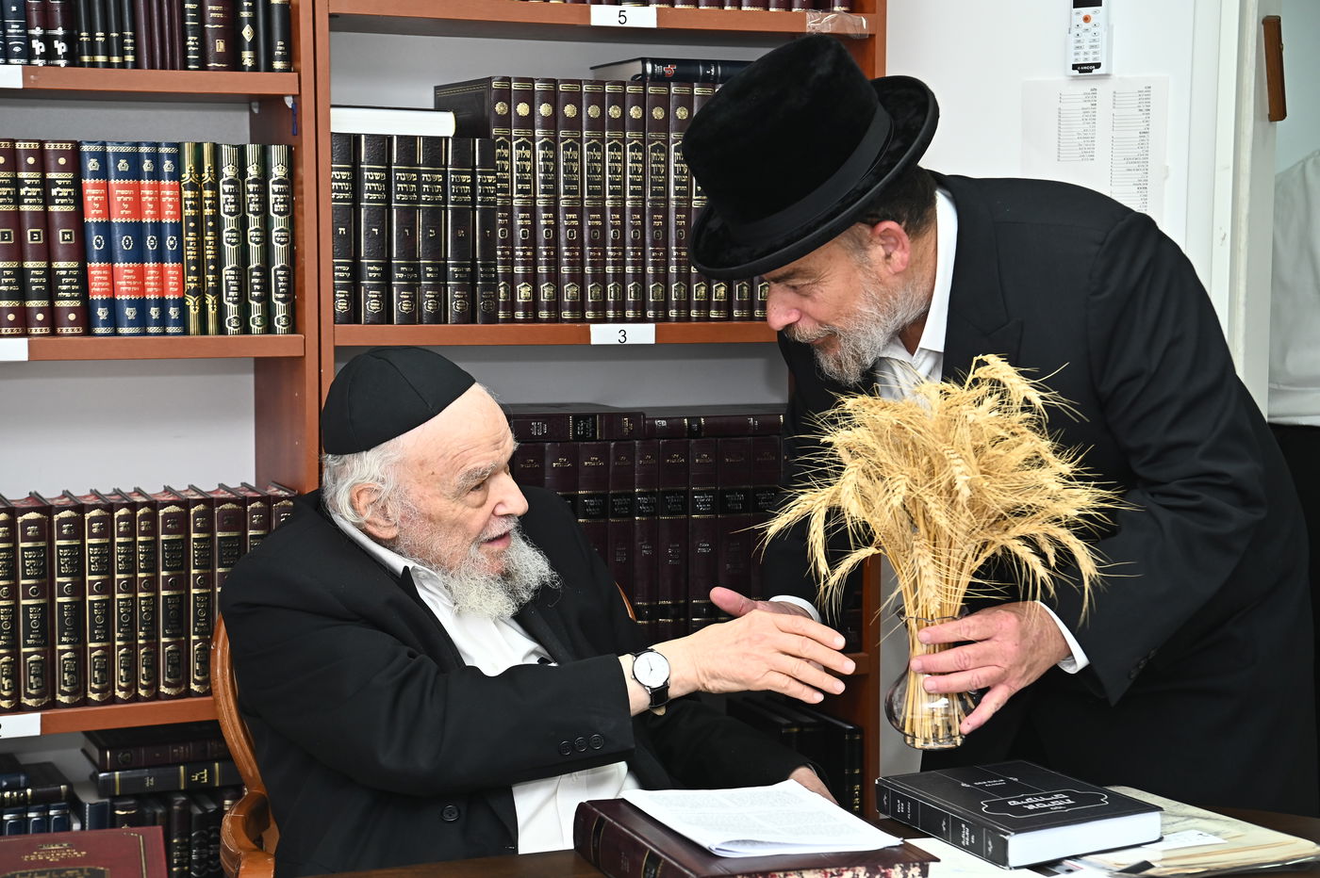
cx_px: 660
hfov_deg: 28.9
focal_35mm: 70
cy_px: 439
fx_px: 2565
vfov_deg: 19.4
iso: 1250
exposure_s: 1/200
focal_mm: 70
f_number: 7.1
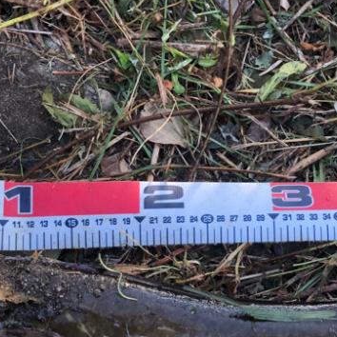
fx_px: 771
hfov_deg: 24.6
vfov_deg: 24.5
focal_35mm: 70
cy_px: 222
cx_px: 209
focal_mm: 4
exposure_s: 1/120
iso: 32
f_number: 1.8
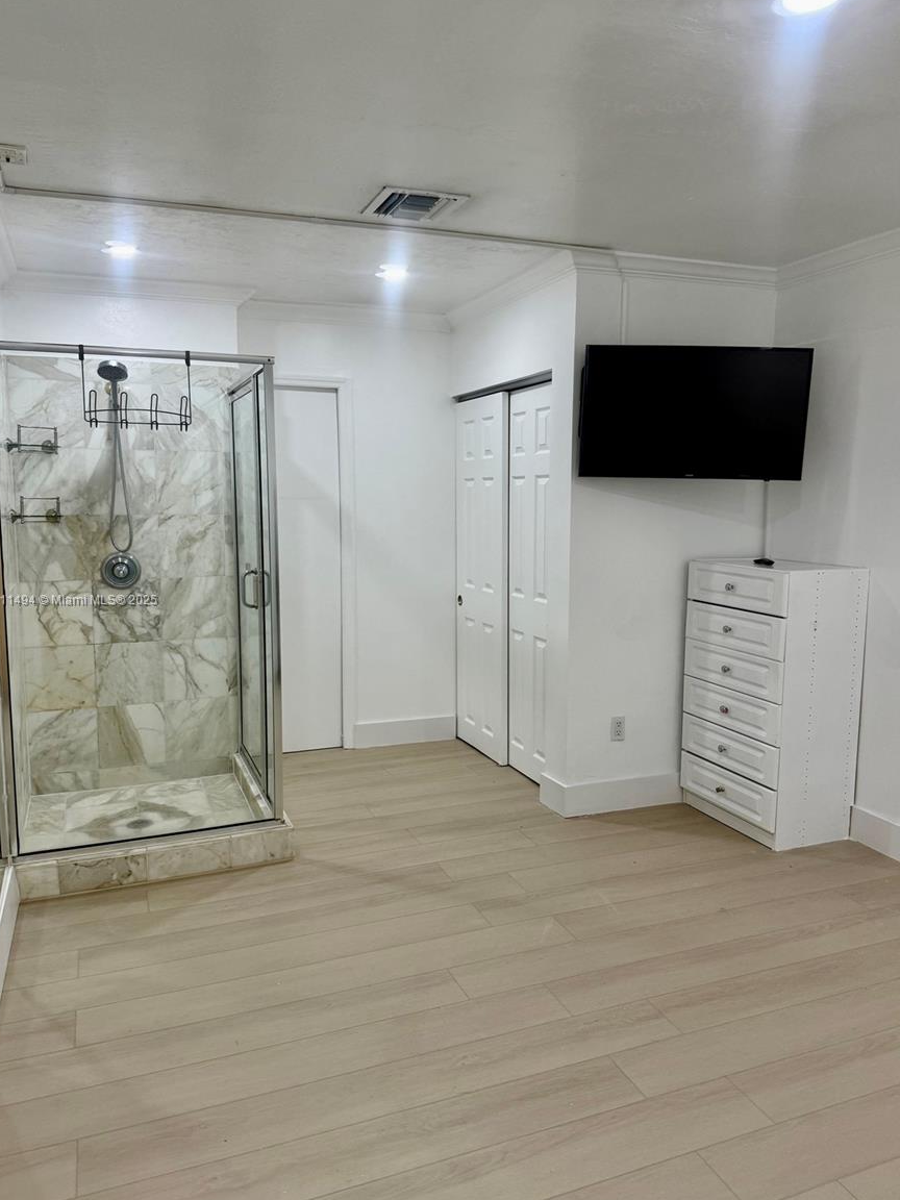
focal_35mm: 25
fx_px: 867
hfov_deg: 54.9
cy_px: 601
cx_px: 435
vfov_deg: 69.4
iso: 125
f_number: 1.78
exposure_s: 1/120
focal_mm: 6.76
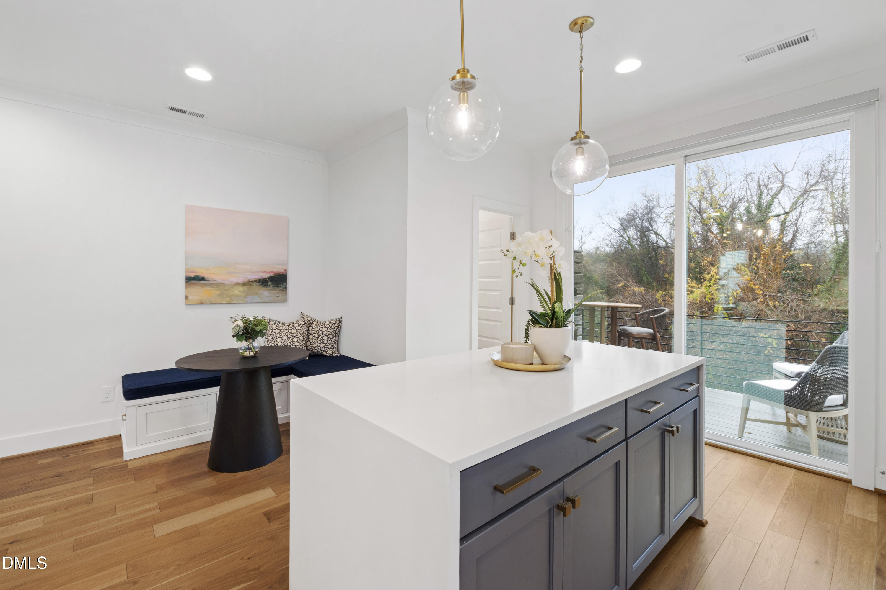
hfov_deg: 100.4
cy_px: 295
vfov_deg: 77.3
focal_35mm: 15
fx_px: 369
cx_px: 443
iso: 100
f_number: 8
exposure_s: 1/2.5
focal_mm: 10
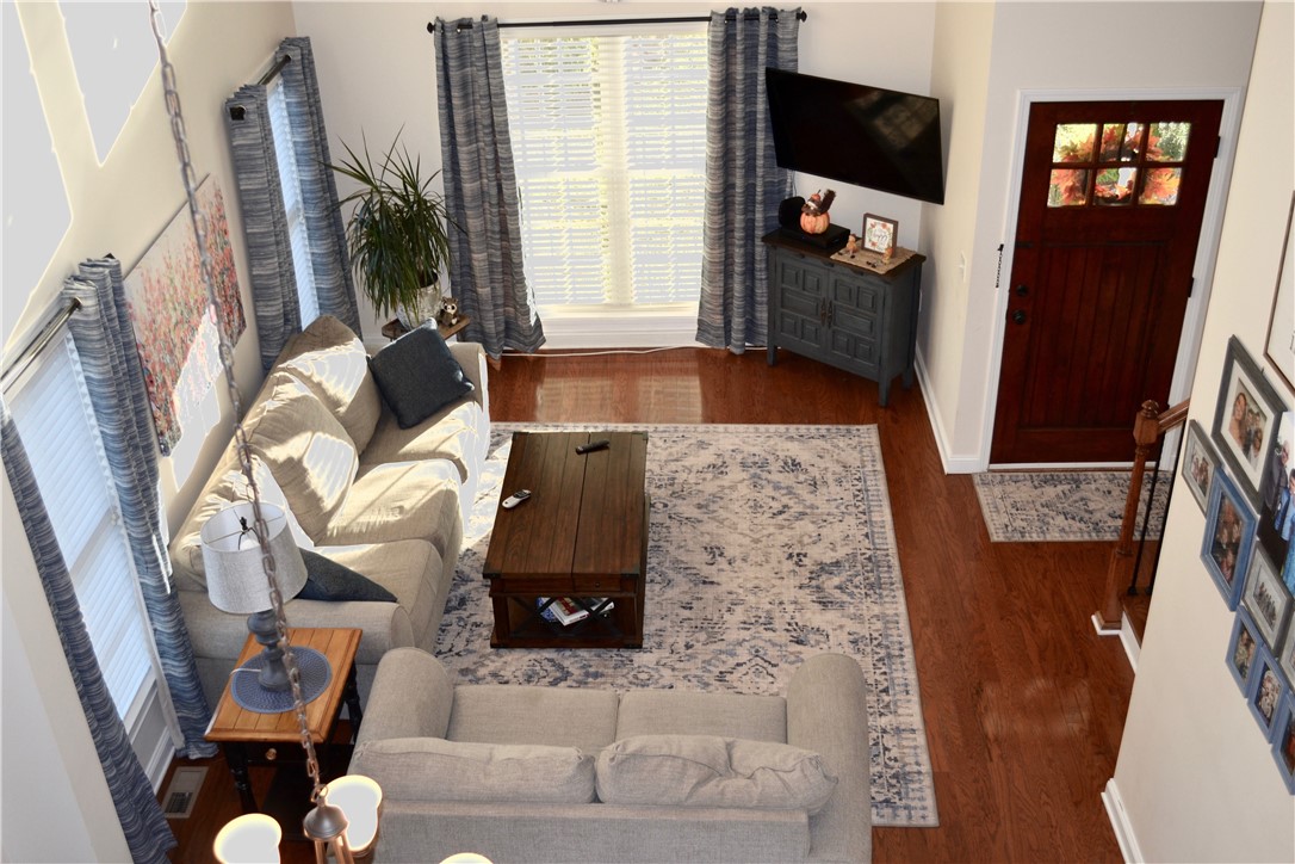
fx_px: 1295
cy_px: 432
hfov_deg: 53.1
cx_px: 648
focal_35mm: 36
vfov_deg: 36.9
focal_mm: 24
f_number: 4
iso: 400
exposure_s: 1/100
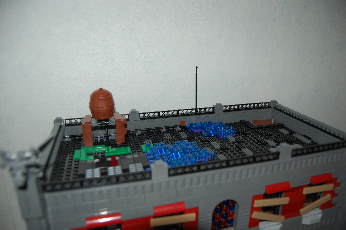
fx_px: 259
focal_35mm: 27
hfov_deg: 67.4
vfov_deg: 47.8
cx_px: 173
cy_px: 115
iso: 400
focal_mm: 18
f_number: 3.5
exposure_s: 1/60
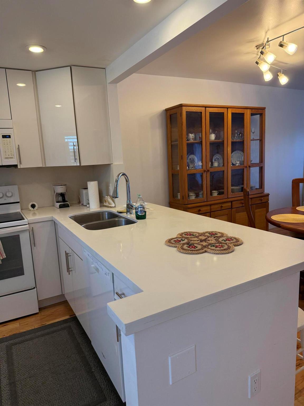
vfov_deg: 71.6
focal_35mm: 24
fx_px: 281
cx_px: 152
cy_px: 203
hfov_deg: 56.8
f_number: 1.78
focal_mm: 6.76
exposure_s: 1/161
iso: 160
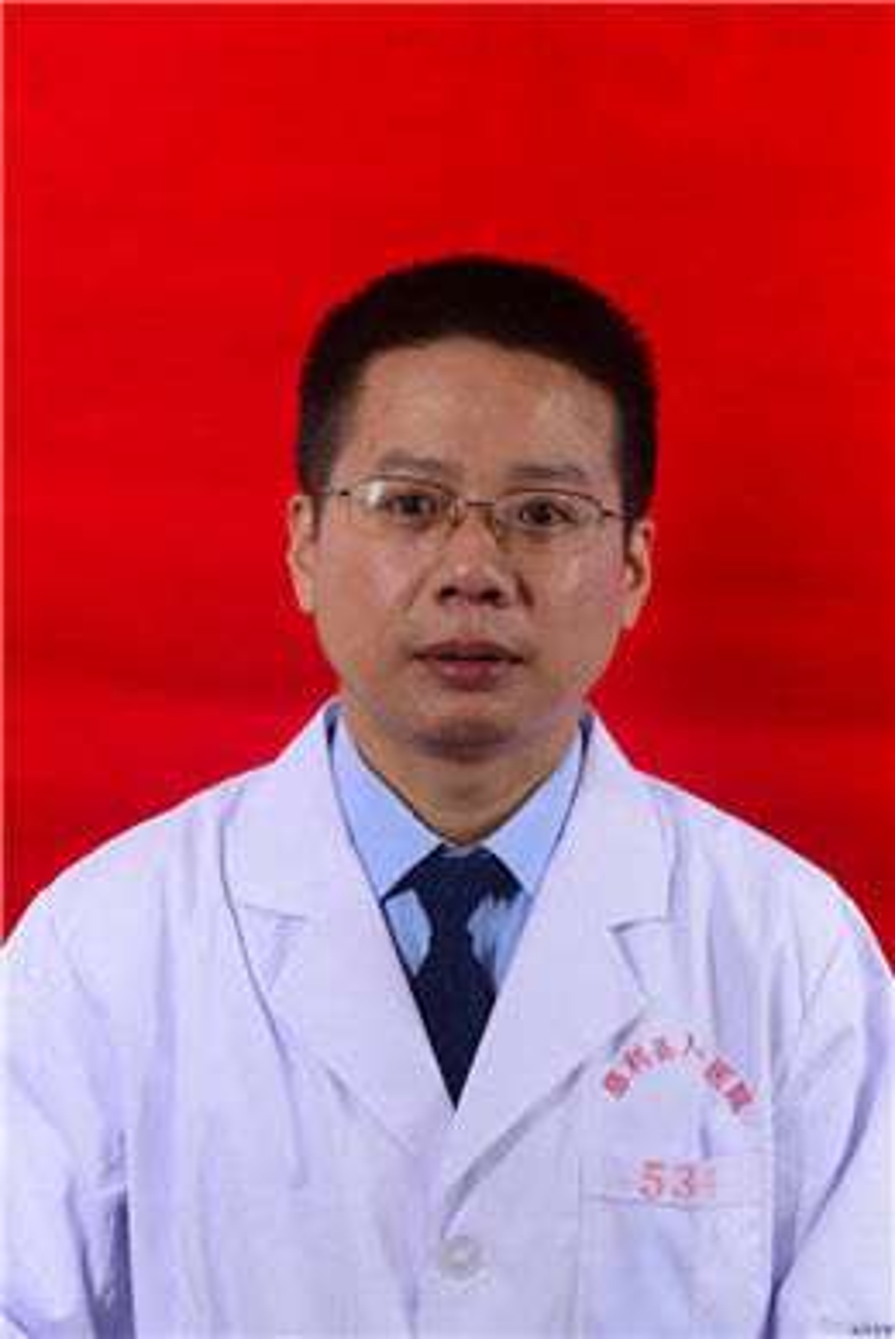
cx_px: 448
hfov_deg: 19.5
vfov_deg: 28.8
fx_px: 2606
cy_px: 670
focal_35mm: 70
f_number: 7.1
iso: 400
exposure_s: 1/125
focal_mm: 70
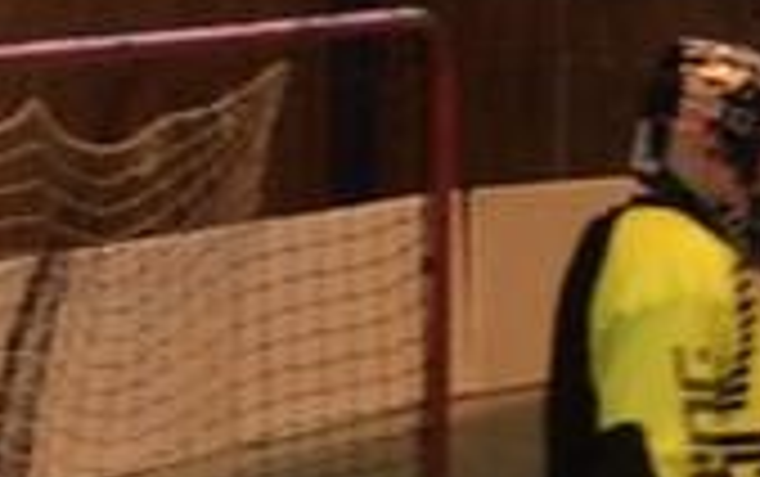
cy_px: 380
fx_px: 5556
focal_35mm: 268
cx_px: 1277
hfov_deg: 7.6
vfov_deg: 4.9
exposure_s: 1/50
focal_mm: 3.3
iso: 32
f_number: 2.4
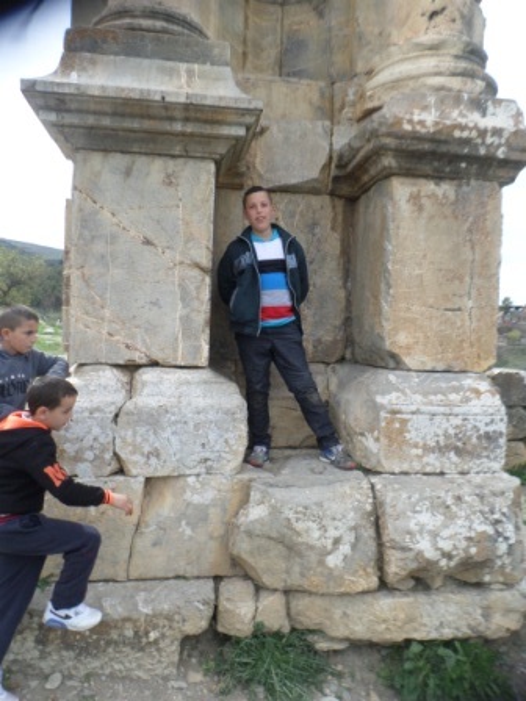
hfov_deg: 54.9
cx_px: 263
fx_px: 507
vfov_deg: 69.4
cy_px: 350
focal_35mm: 25
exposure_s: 1/750
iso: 80
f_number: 2.5
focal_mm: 4.5
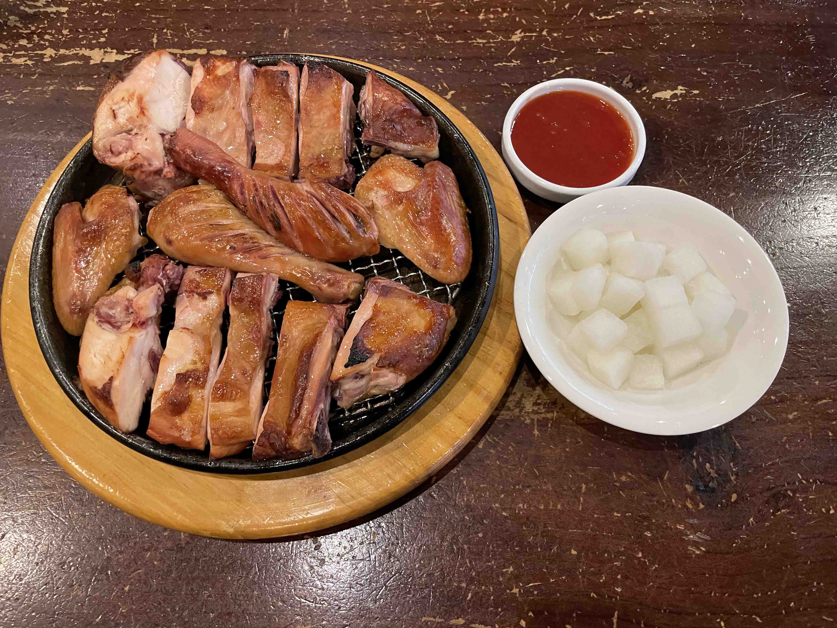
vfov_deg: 53.1
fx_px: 629
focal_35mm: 26
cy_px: 314
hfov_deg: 67.3
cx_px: 418
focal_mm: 4.2
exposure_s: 1/60
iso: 500
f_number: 1.6
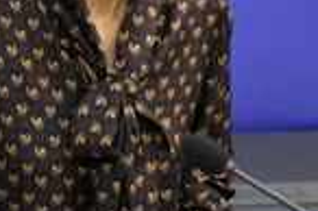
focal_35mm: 1203
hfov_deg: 1.7
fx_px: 10614
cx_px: 82
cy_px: 44
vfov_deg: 1.1
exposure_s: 1/320
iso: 10000
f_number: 5.6
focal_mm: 390
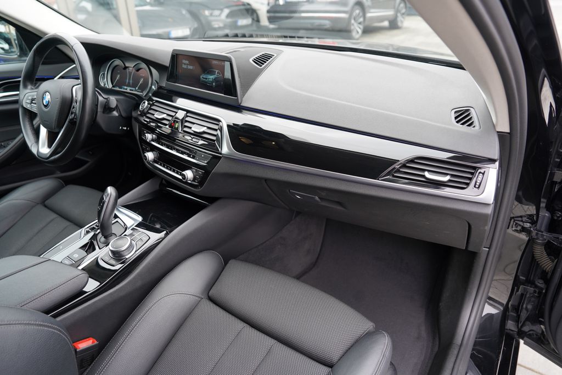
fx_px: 375
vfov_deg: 53.1
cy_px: 188
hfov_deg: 73.7
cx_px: 281
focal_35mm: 24
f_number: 4
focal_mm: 24
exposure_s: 1/60
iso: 200
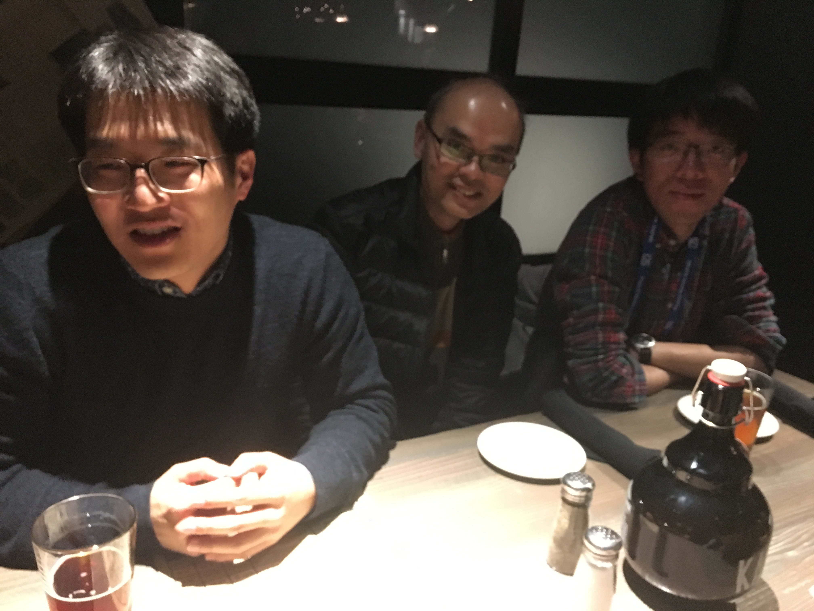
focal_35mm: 29
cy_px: 306
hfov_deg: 61.7
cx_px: 407
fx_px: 682
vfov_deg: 48.2
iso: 640
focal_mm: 4.15
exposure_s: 1/15
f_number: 2.2
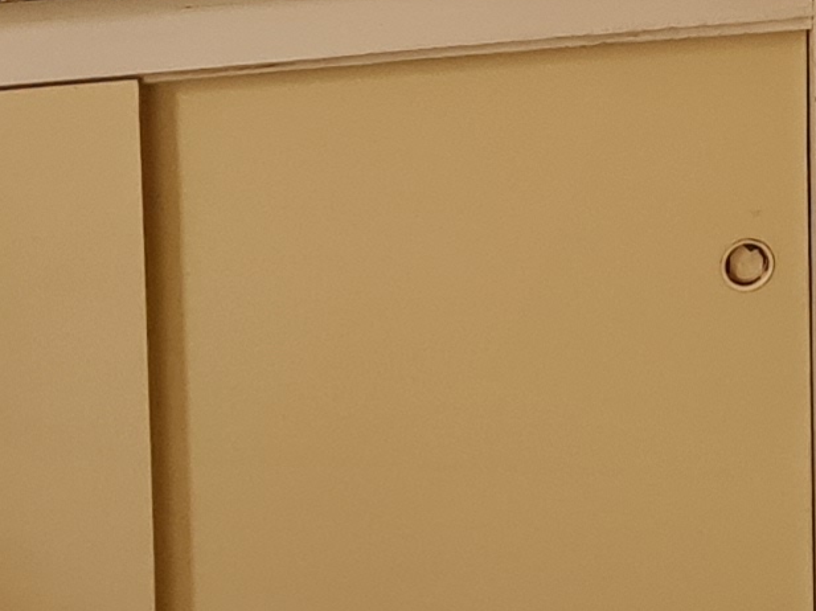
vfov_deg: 8.3
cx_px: 1365
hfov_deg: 11.0
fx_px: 4005
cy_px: -623
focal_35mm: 170
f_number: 1.8
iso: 200
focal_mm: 5.4
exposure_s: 1/100
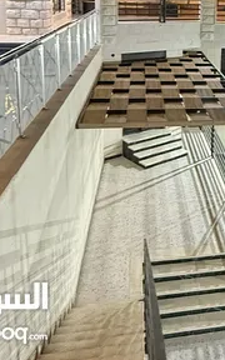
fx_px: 324
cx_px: 235
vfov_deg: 54.3
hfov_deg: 34.2
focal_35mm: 33
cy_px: 74
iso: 500
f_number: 2.2
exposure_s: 1/50
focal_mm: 2.22
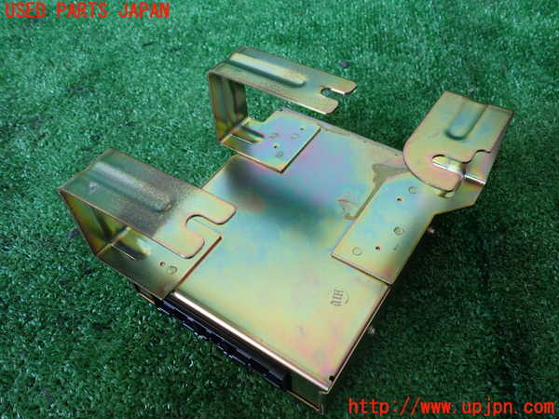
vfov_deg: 46.8
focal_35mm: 30
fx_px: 484
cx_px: 280
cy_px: 210
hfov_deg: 60.0
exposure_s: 1/60
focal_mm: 5.4
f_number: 2.3
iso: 200
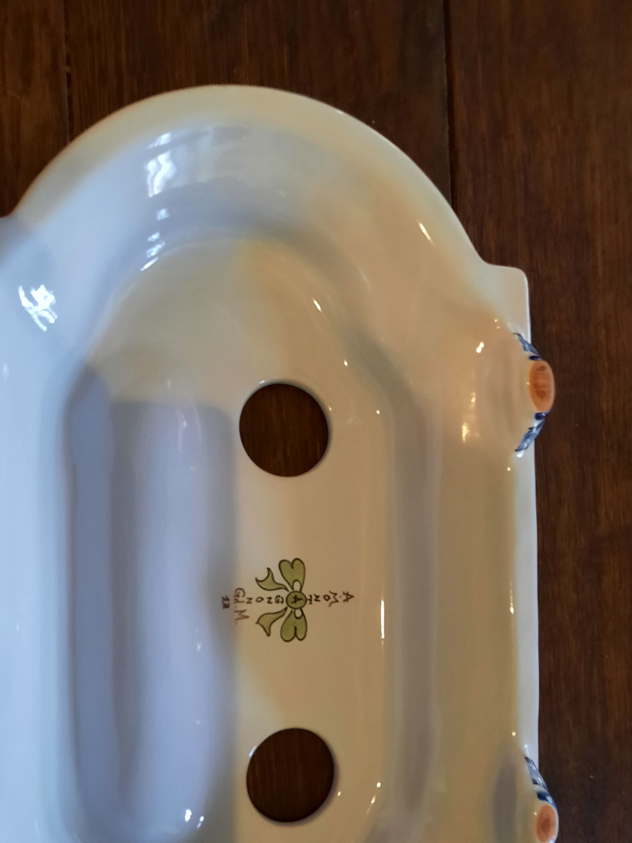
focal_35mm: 34
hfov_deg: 41.3
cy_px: 556
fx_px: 828
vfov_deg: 53.0
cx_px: 219
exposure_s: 1/25
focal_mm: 4.6
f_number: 2
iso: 400
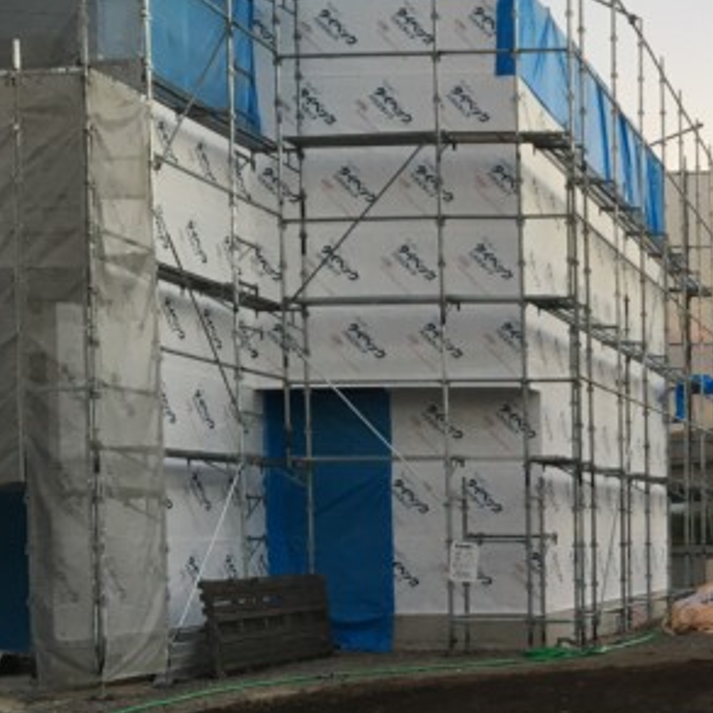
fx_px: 1631
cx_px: 866
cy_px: 603
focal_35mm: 70
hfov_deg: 22.6
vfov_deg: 24.1
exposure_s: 1/30
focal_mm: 4.15
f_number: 2.2
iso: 50
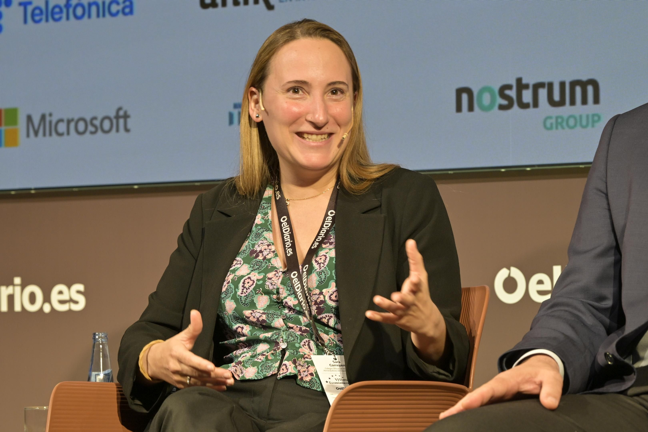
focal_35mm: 165
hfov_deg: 12.5
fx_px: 2970
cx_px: 324
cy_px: 216
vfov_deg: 8.3
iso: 400
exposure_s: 1/80
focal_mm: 110
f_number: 6.3
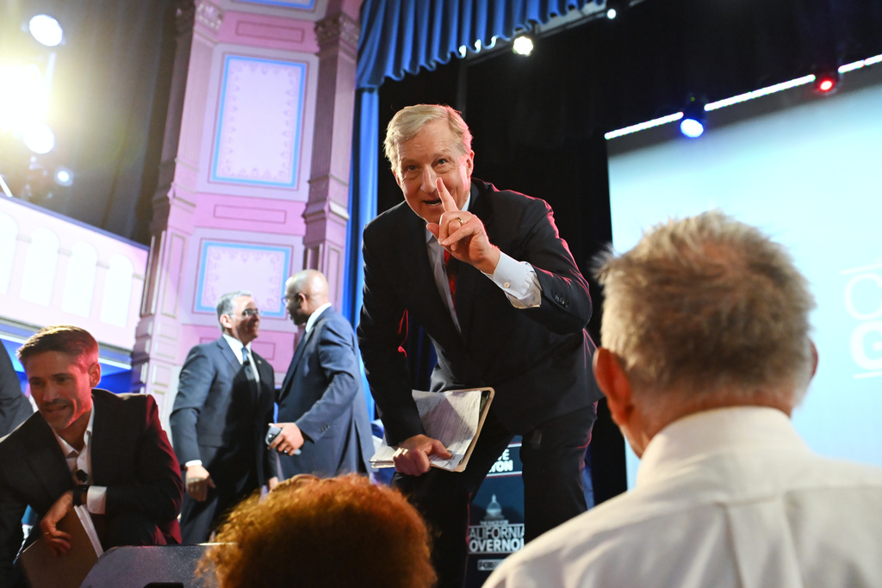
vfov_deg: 36.9
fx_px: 882
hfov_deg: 53.1
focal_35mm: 36
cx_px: 441
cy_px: 294
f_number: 4
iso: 6400
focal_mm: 36
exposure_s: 1/250
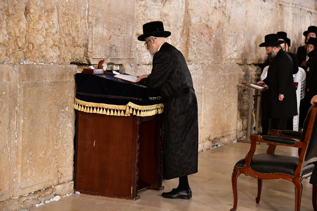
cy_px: 106
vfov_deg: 16.1
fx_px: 748
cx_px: 158
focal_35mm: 85
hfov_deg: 23.9
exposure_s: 1/100
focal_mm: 85
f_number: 5.6
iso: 8000
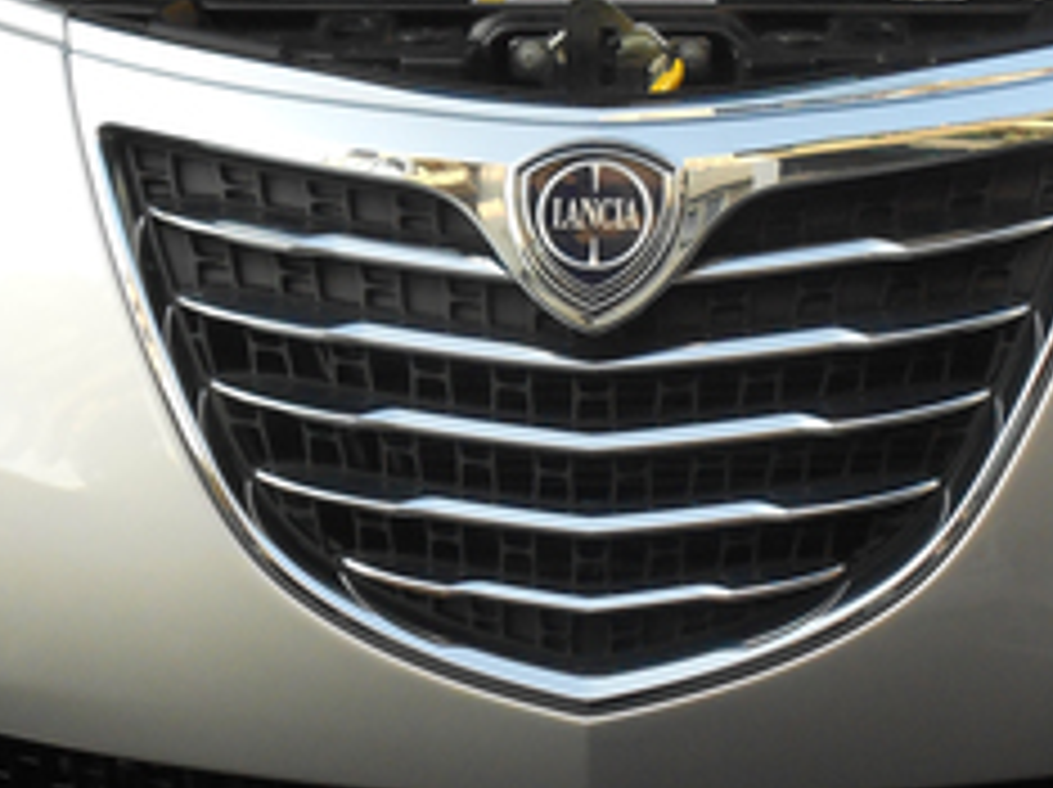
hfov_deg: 26.7
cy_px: 315
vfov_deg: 20.1
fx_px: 2218
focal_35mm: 73
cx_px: 610
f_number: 3.6
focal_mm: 5.8
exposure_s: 1/200
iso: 200
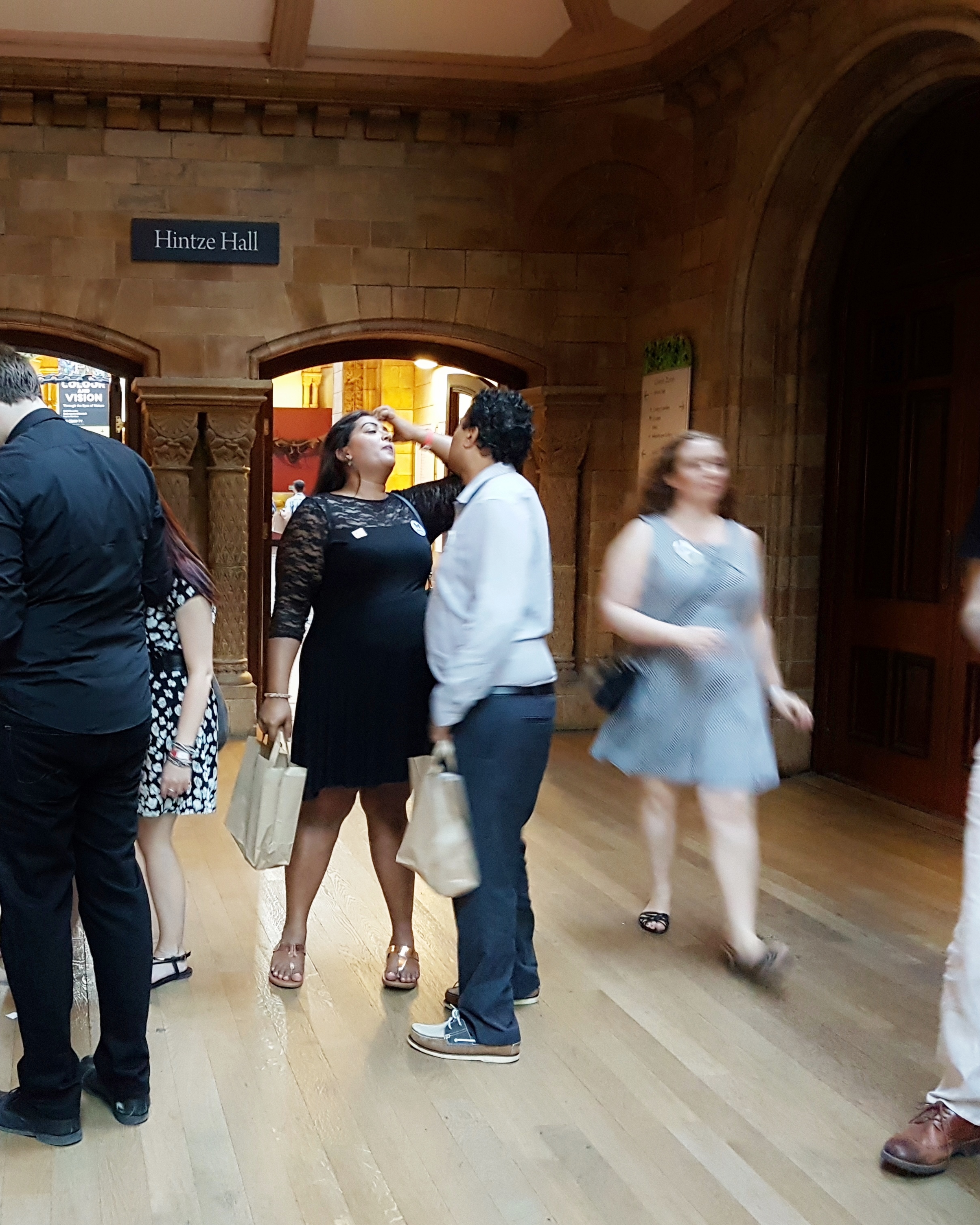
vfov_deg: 52.8
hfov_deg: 41.6
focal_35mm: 34
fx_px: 1233
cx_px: 208
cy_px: 615
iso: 400
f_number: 1.7
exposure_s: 1/10
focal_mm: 4.2
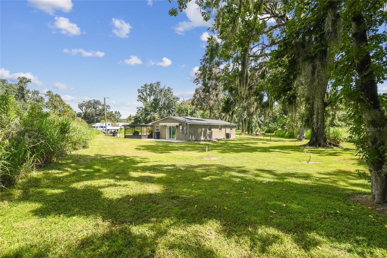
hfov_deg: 93.3
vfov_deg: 70.4
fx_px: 183
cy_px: 129
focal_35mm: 17
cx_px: 194
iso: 100
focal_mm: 11.5
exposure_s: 1/80
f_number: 7.1
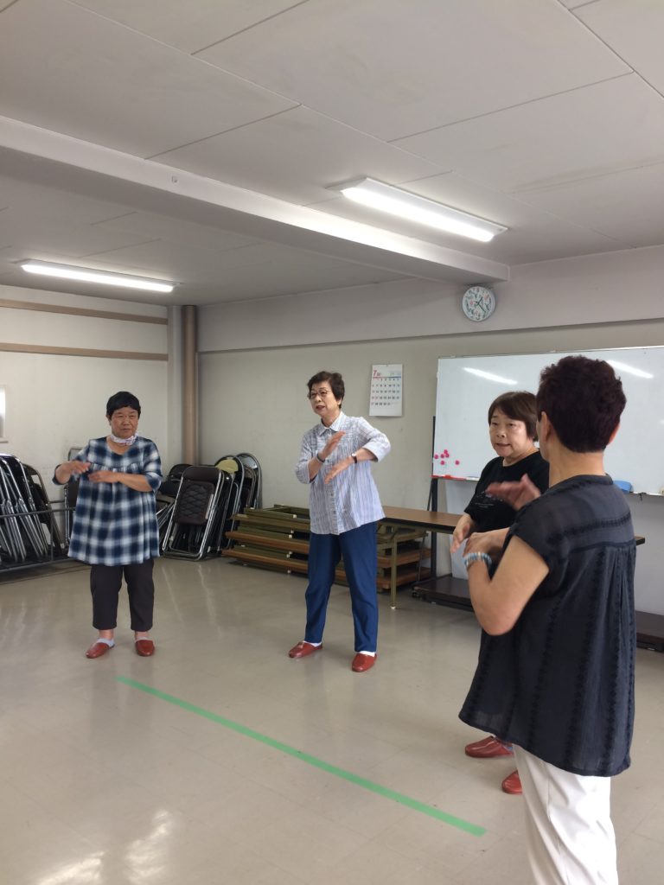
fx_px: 742
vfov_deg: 61.7
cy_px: 442
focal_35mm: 29
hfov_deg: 48.2
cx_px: 332
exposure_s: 1/30
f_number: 2.2
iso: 40
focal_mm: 4.15
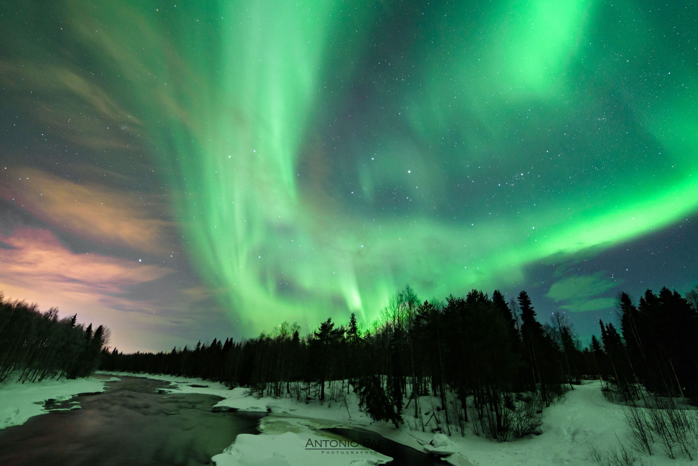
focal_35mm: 14
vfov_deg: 81.3
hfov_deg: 104.2
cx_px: 349
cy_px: 233
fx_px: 272
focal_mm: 14
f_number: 2.8
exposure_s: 15
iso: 2000
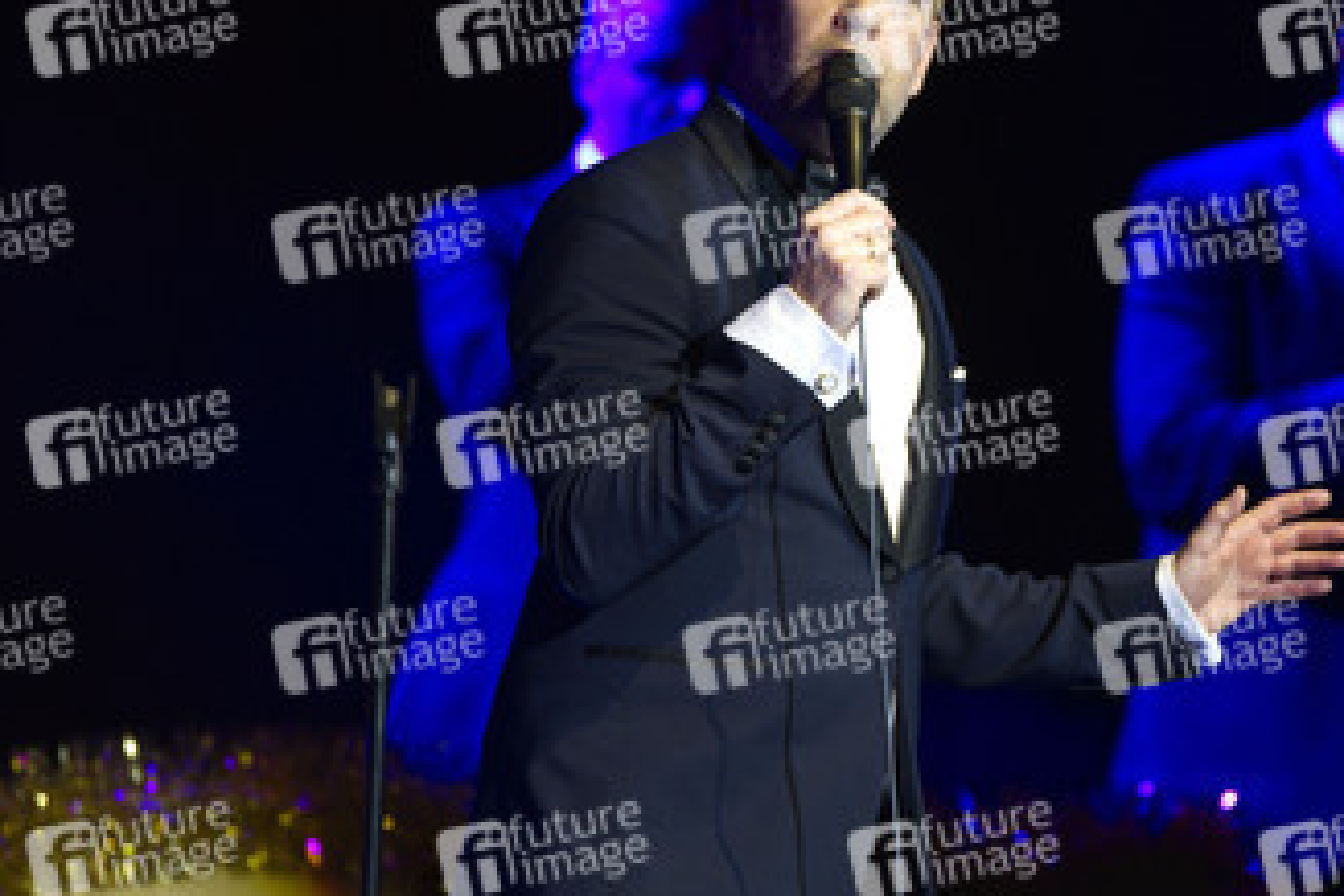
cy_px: 337
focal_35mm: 372
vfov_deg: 3.7
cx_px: 845
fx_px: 13887
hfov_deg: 5.5
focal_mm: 270
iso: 1600
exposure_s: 1/200
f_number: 2.8
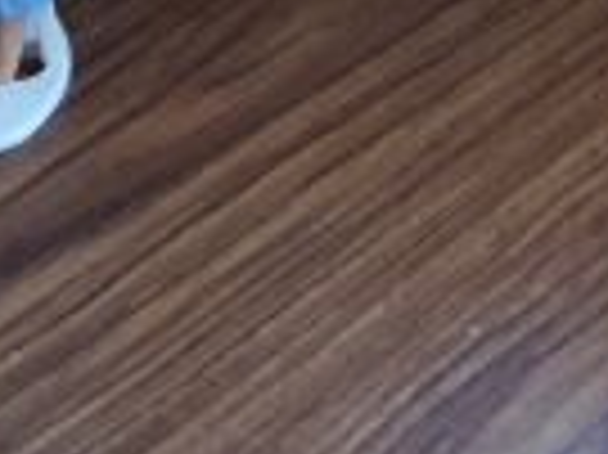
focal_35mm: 184
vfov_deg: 7.6
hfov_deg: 10.7
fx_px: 3229
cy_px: -530
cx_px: 527
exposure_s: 1/33
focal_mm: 3.7
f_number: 1.9
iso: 80
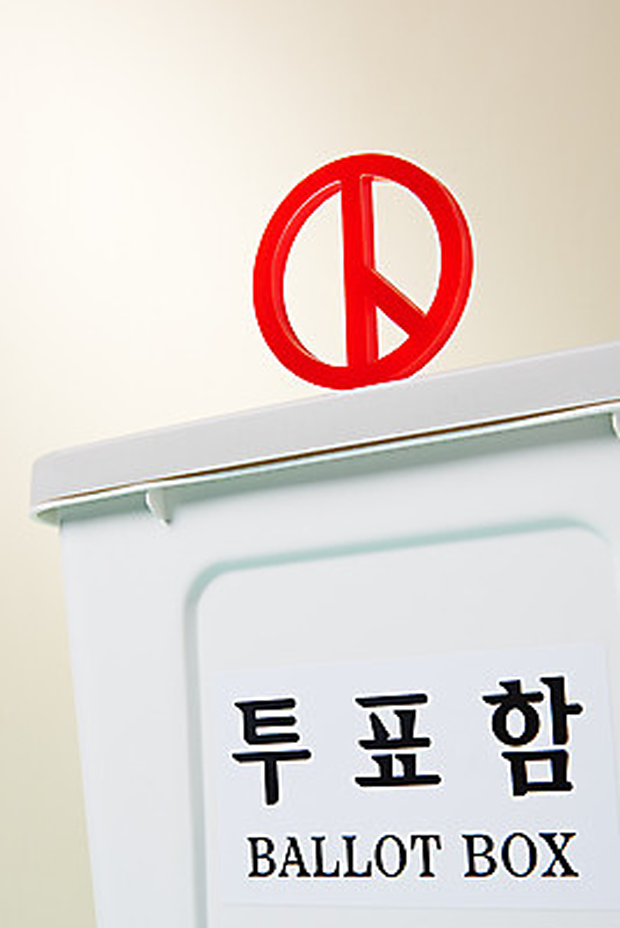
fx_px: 1807
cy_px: 464
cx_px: 310
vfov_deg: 28.8
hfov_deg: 19.5
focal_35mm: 70
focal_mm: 70
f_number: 18
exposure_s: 1/125
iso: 100
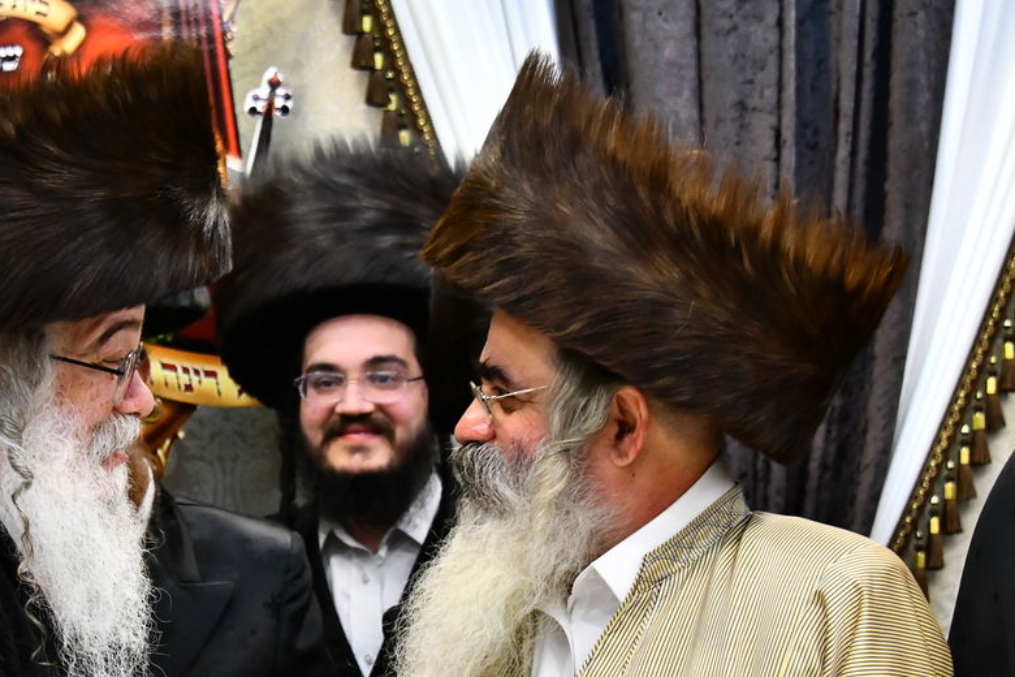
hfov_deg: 16.7
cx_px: 268
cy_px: 606
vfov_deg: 11.2
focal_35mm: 122
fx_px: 3439
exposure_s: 1/100
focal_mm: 68
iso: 3200
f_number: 5.6
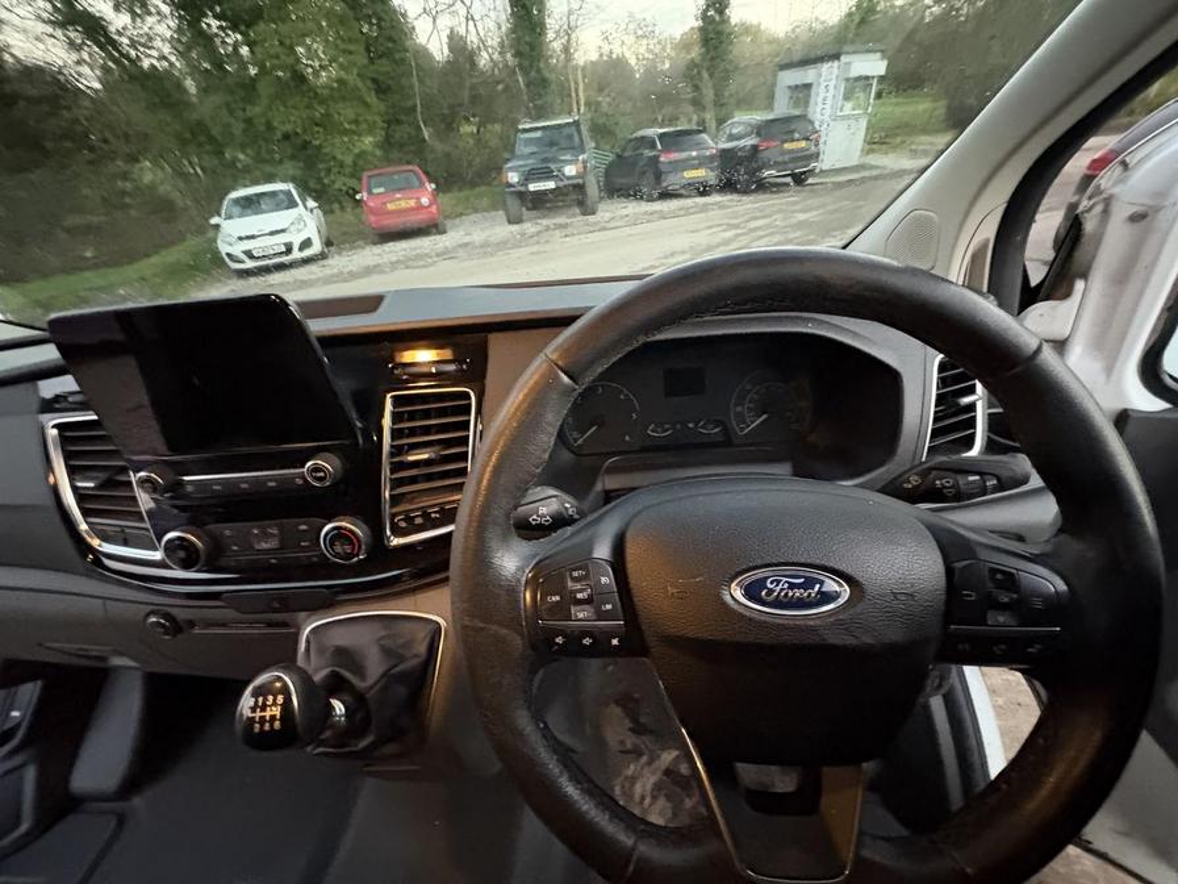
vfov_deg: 85.7
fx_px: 476
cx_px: 589
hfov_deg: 102.1
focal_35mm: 14
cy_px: 442
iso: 1600
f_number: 2.2
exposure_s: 1/30
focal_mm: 2.22
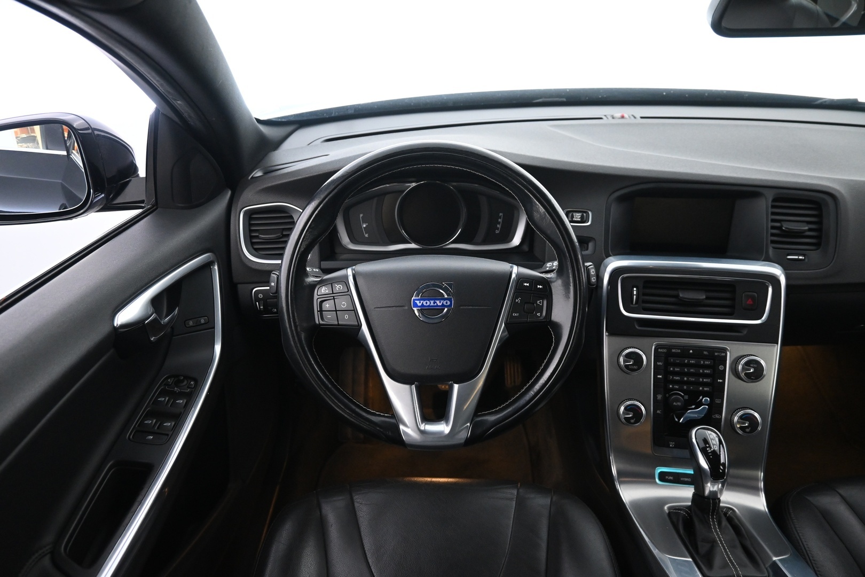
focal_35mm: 24
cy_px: 288
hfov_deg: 73.7
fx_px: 577
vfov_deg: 53.1
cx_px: 432
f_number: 3.5
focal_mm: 16
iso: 2200
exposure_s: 1/25
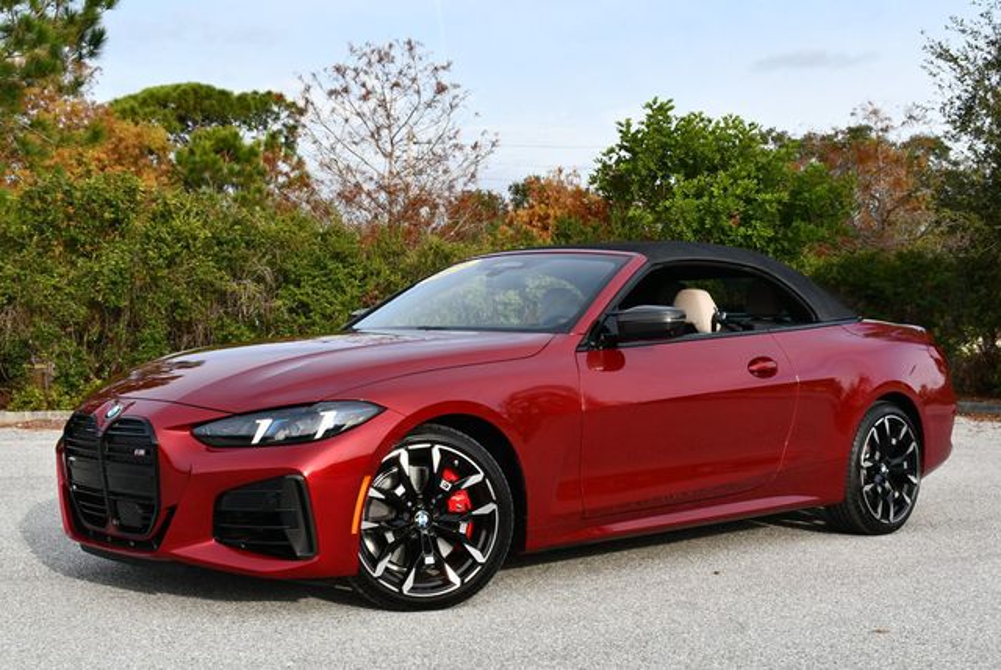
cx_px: 500
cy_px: 335
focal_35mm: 50
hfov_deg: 39.6
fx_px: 1392
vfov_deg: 27.0
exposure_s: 1/250
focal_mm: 25
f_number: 8
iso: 200
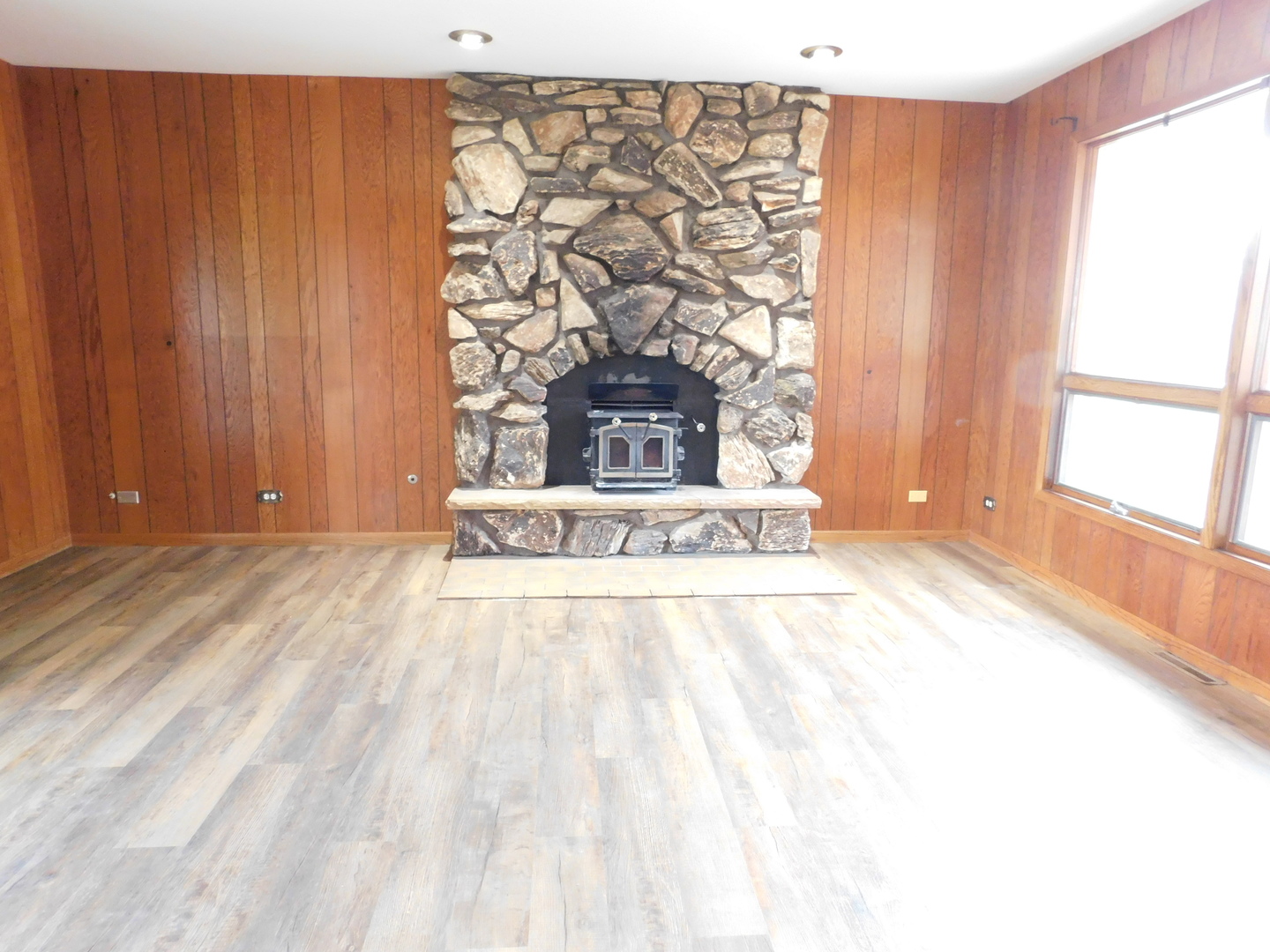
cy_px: 476
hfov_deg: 73.9
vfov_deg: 58.9
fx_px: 844
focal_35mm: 23
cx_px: 635
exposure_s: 1/8
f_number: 3
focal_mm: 4
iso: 450
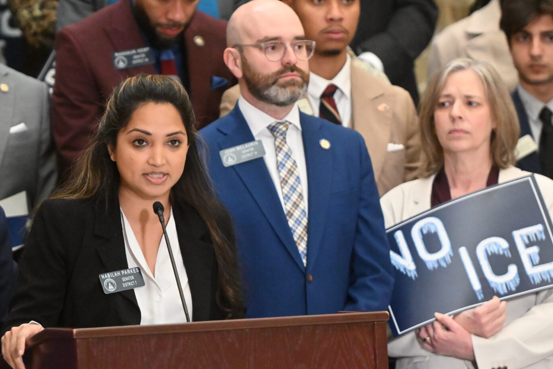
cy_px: 166
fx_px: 3955
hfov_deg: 8.0
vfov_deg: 5.3
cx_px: 290
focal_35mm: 258
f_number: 2.8
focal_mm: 155
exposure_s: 1/1000
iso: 11400
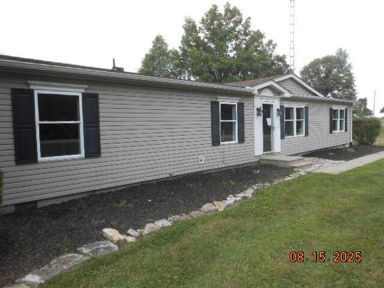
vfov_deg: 53.1
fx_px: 288
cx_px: 192
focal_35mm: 26
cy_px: 144
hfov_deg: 67.3
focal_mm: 4.6
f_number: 3.5
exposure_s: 1/250
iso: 80
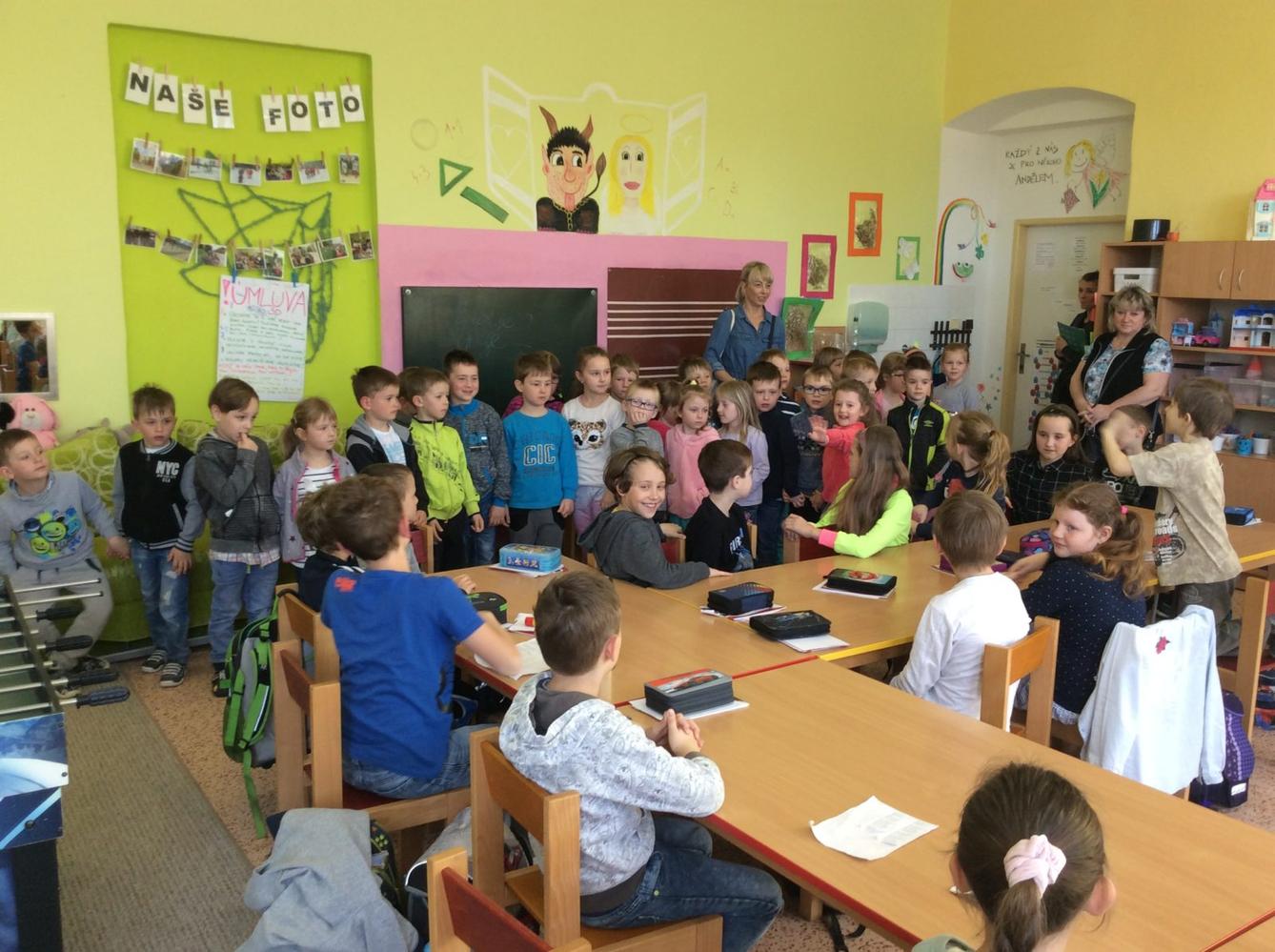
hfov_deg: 56.9
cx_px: 638
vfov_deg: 44.0
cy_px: 476
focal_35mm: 32
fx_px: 1177
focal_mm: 3.3
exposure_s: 1/50
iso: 50
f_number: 2.4
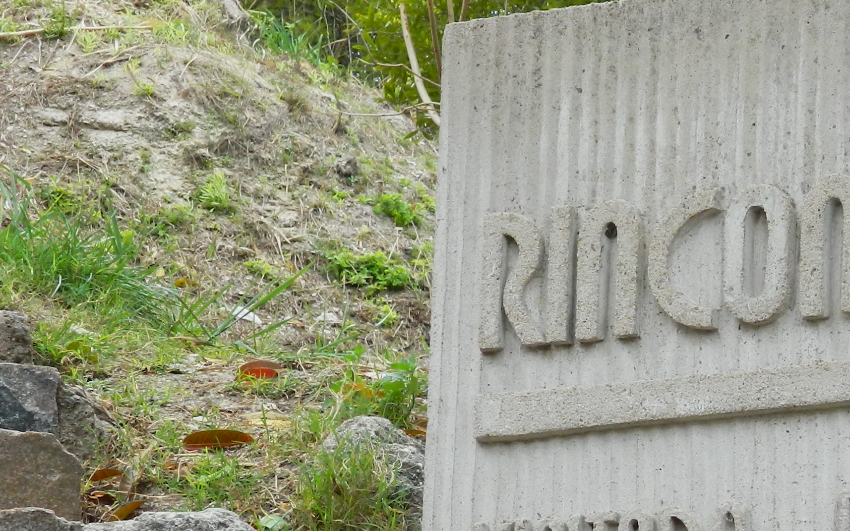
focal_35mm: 187
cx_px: 1057
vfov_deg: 7.0
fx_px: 4332
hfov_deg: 11.0
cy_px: 470
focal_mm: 12.6
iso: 80
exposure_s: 1/60
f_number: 4
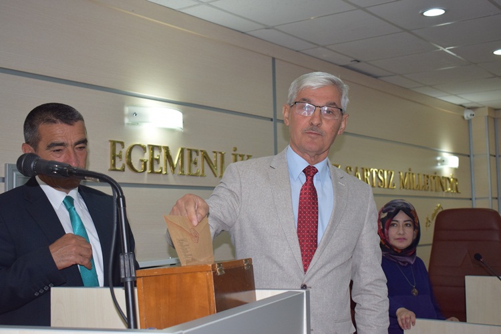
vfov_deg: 26.5
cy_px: 167
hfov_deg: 38.9
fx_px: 710
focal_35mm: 51
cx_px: 250
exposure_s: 1/125
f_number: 5.6
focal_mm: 34
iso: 800
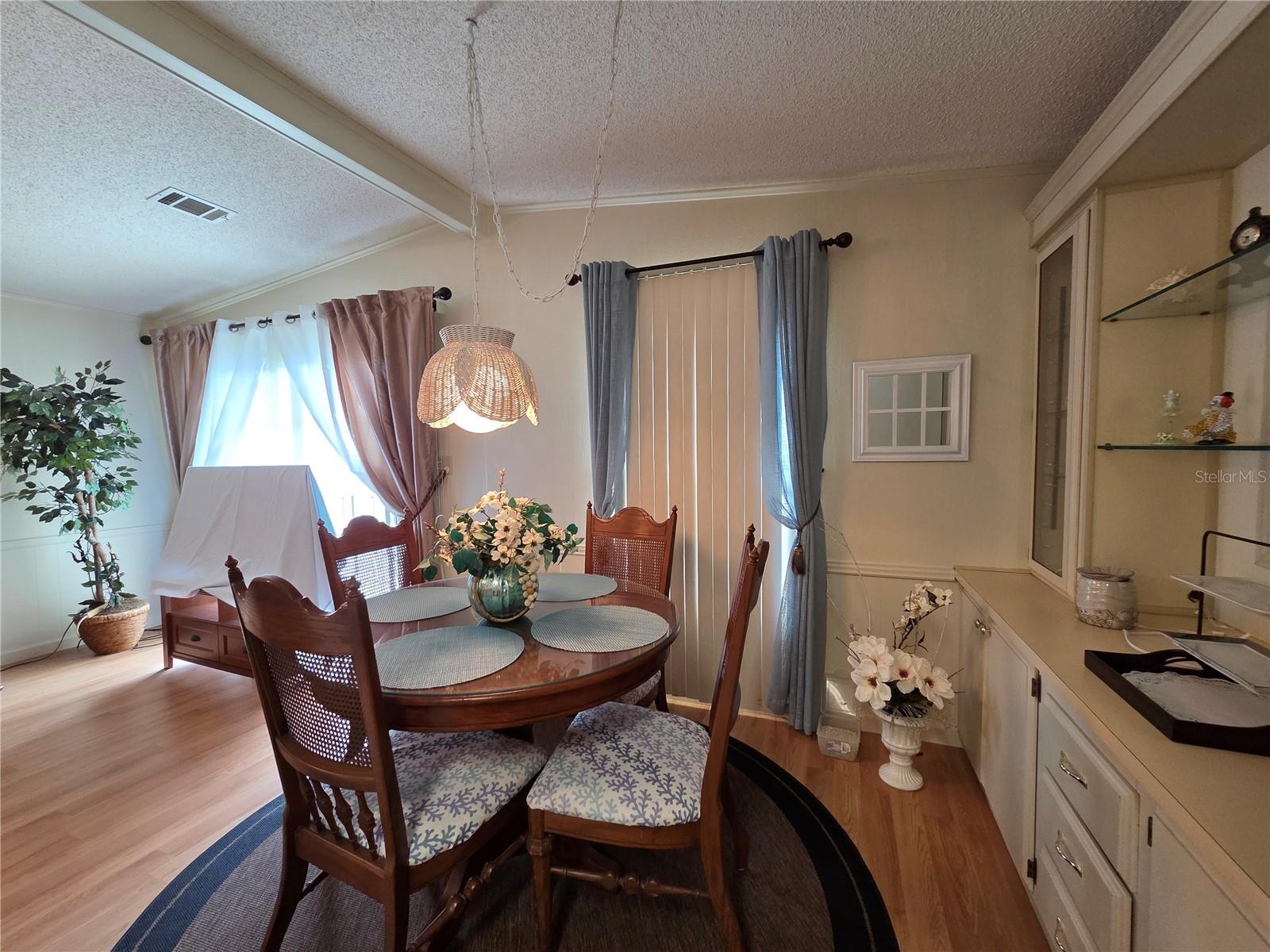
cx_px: 635
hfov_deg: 106.2
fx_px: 477
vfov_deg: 89.9
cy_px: 476
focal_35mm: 13
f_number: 2.2
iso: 250
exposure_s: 1/60
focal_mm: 2.2
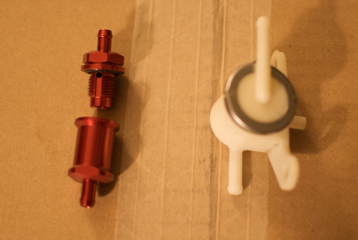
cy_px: 126
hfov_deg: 31.1
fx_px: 644
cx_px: 193
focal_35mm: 65
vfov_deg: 21.1
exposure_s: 1/30
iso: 560
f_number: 1.8
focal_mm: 35
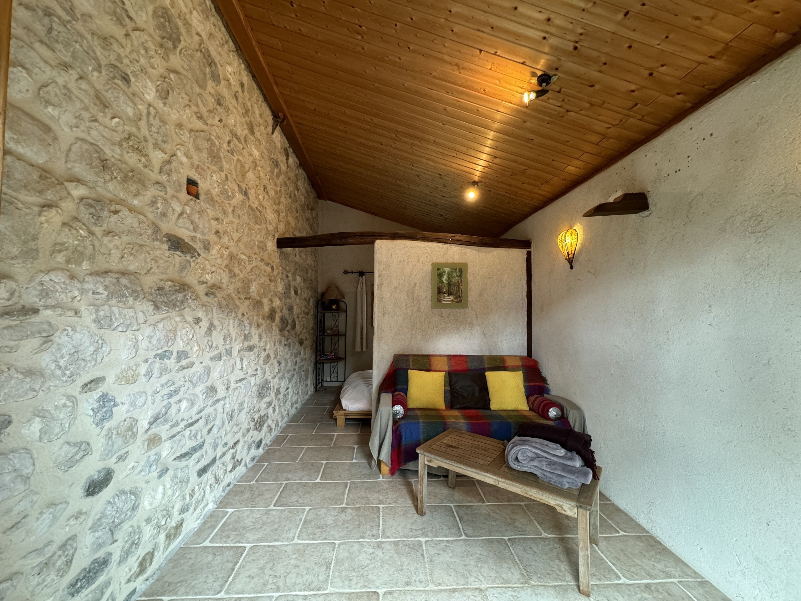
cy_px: 300
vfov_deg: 85.7
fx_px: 324
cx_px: 400
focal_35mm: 14
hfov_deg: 102.1
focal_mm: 2.22
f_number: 2.2
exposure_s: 1/50
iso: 400
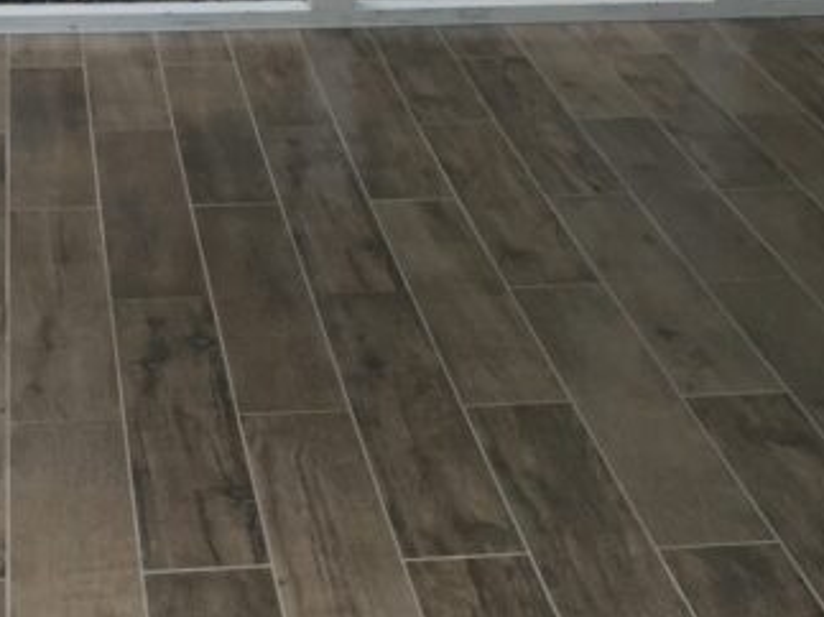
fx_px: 2189
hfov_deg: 21.3
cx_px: 393
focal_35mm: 92
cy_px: 663
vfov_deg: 15.7
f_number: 2.2
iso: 32
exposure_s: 1/60
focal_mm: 4.15
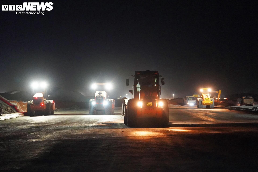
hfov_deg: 20.4
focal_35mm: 100
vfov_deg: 13.7
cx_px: 129
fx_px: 717
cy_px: 86
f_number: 2.8
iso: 12800
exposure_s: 1/60
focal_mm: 100
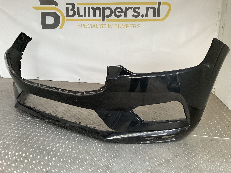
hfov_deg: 61.7
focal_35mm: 29
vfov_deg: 48.2
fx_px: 194
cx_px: 116
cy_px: 86
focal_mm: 3
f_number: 1.8
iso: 125
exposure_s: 1/50
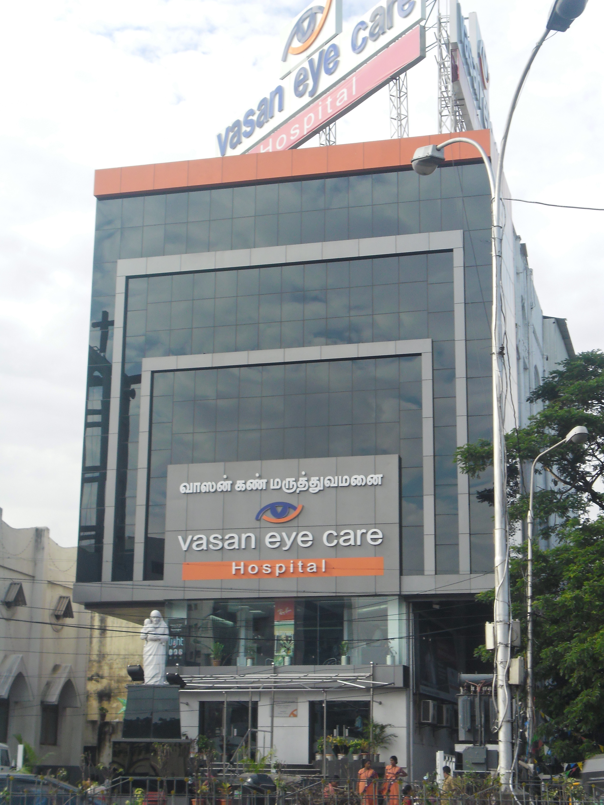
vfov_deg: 30.7
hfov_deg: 23.3
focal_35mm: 63
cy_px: 402
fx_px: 1466
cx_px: 302
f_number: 5.7
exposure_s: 1/245
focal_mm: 11.2
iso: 80
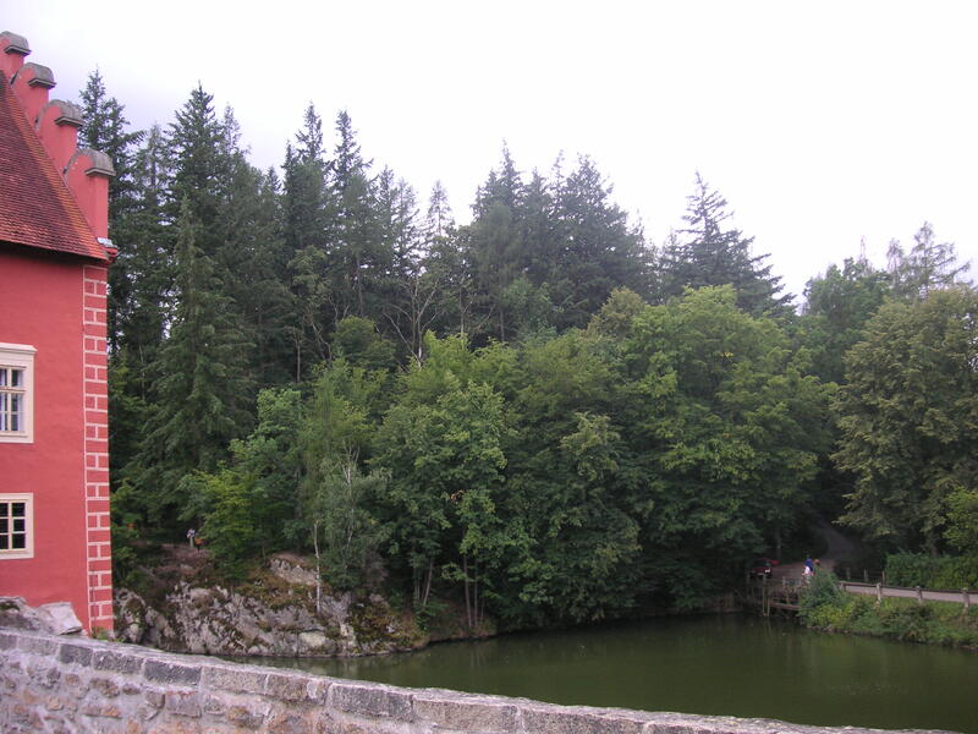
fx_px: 1045
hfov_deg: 50.1
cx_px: 489
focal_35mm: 37
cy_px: 367
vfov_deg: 38.7
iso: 50
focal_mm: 6.1
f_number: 2.8
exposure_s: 1/250
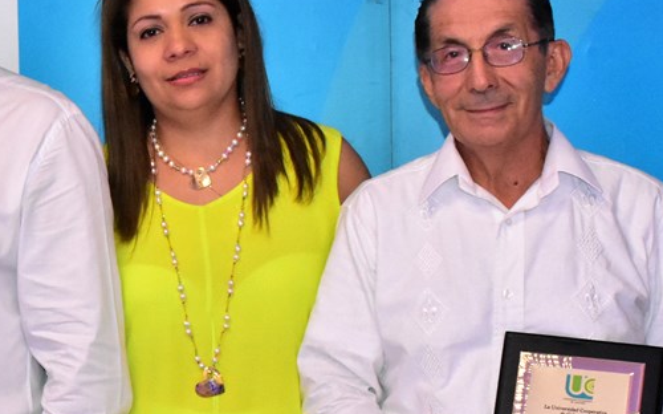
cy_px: 309
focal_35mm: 94
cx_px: 50
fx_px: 1698
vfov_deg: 13.8
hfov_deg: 21.5
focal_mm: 30
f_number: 8
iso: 5000
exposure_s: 1/200
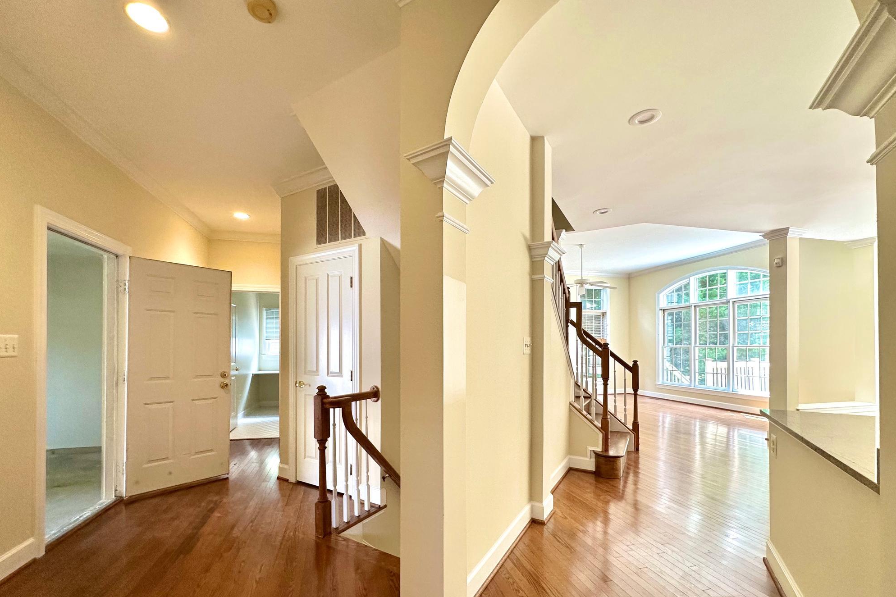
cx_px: 438
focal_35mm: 15
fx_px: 373
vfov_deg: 76.8
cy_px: 344
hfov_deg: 100.4
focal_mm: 2.22
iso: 160
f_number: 2.2
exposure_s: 1/120
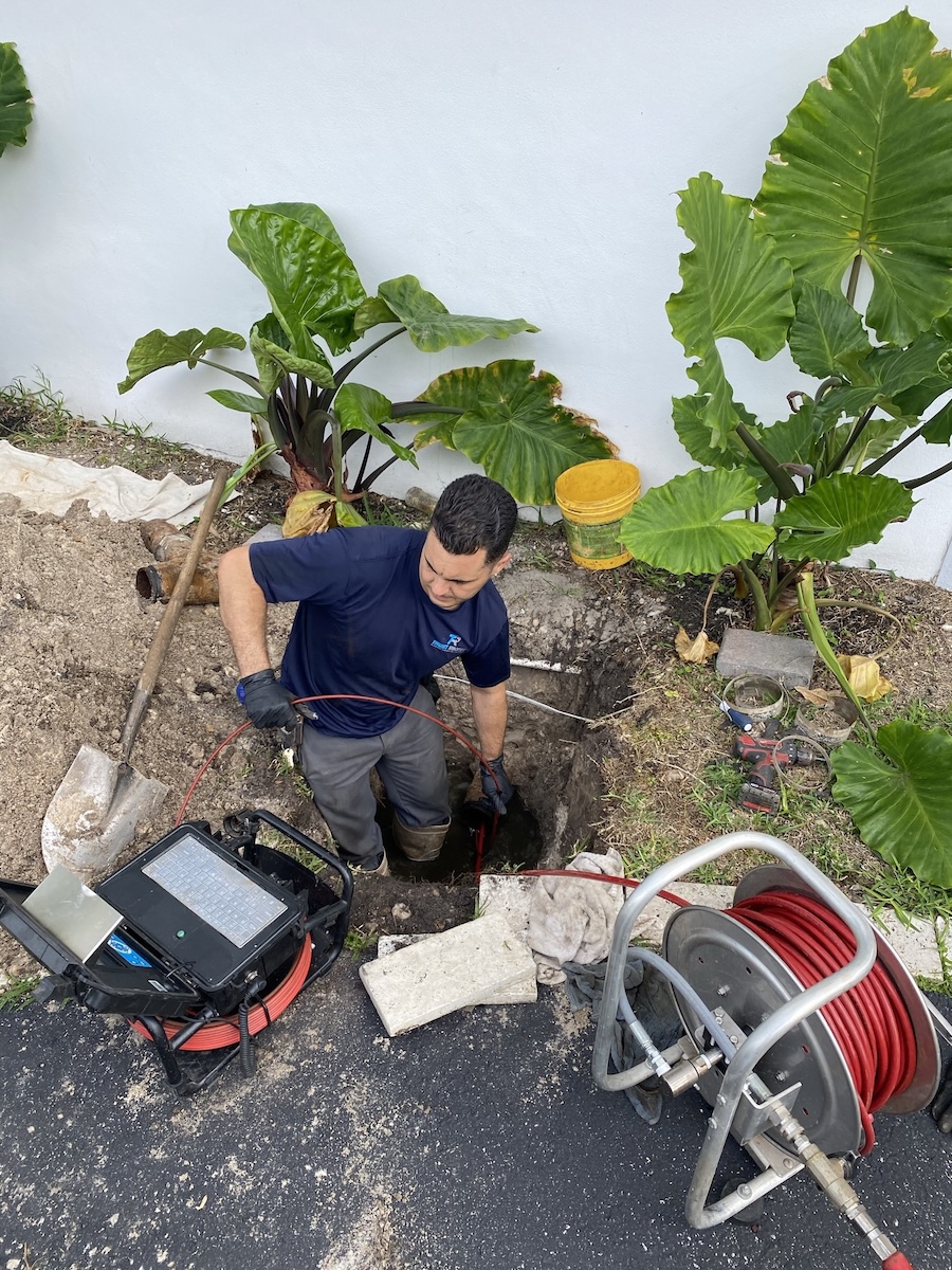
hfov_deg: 53.1
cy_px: 635
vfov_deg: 67.3
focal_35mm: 26
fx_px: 953
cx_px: 476
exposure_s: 1/562
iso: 32
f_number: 1.8
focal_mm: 4.25
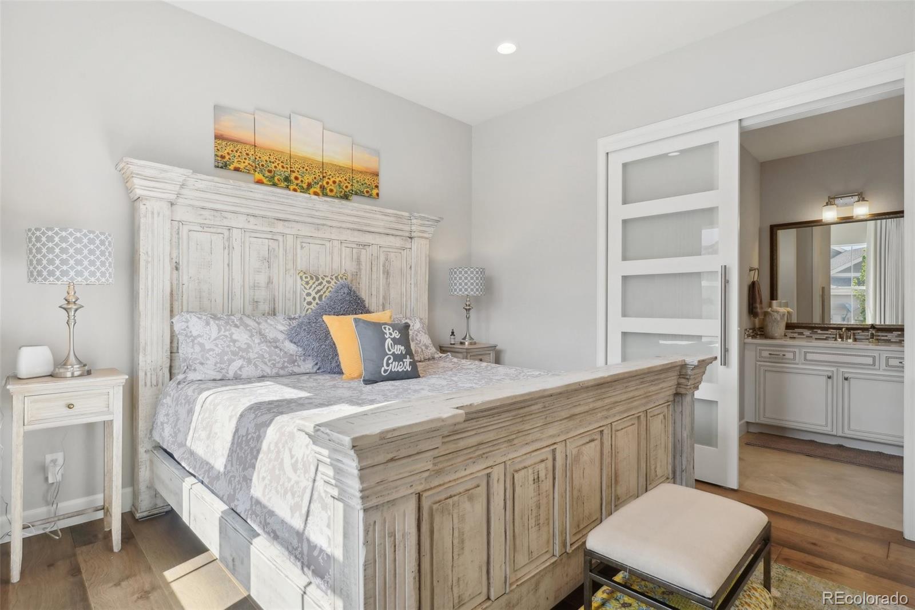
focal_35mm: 16
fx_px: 419
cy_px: 305
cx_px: 458
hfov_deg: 95.0
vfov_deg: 72.0
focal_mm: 11
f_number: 8
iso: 100
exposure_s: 1/30
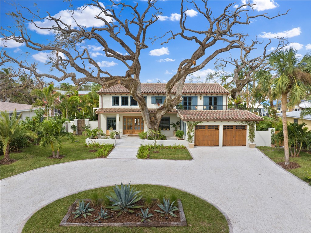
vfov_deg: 56.7
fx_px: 215
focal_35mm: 24
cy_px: 116
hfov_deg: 71.6
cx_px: 156
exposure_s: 1/40
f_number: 4.5
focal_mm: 12.29
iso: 100
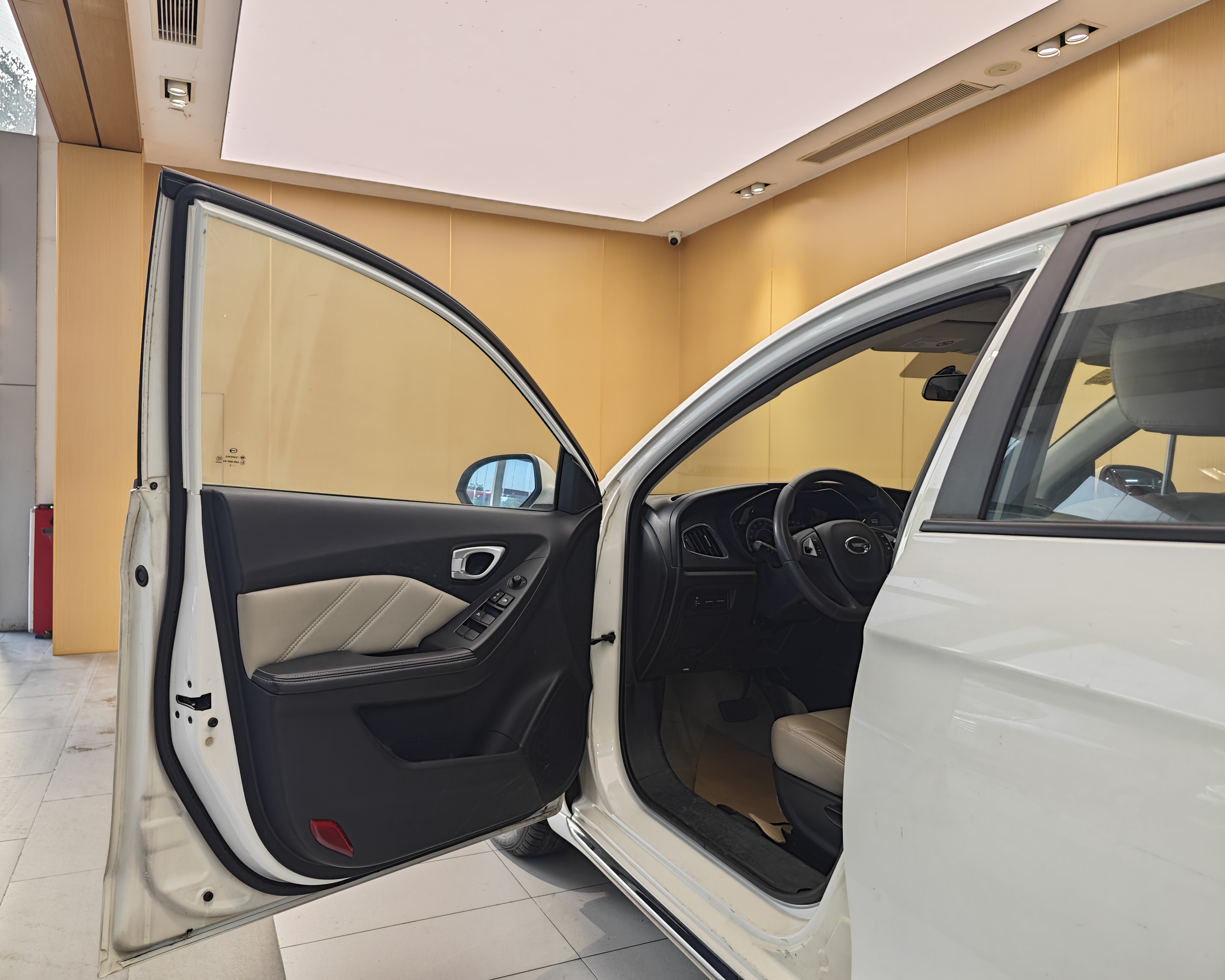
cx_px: 571
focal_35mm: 24
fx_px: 870
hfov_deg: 70.2
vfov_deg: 58.8
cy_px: 489
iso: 250
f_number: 1.9
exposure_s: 1/100
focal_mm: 8.7
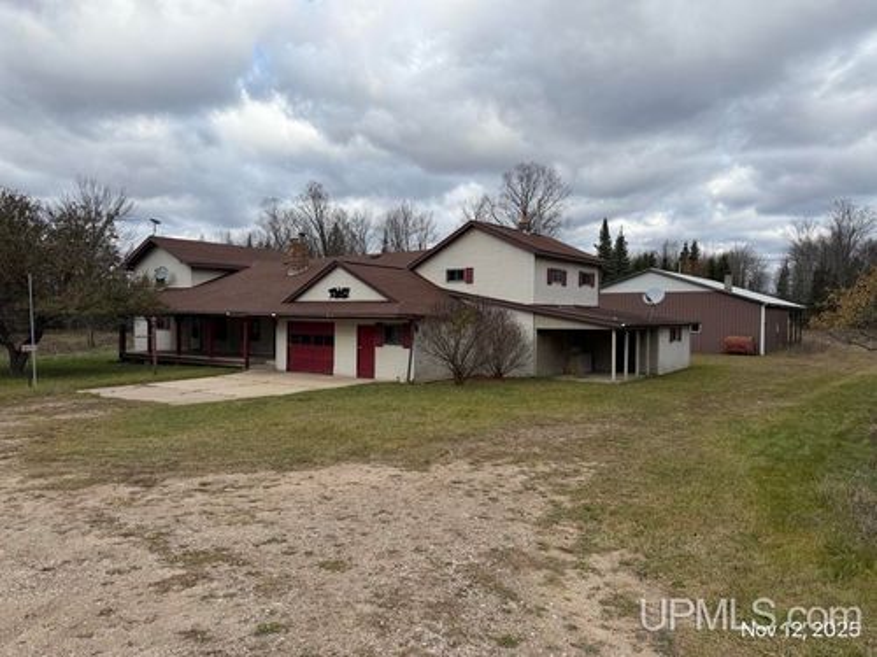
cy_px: 328
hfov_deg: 71.6
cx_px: 438
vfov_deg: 56.8
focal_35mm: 24
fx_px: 608
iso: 80
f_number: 1.78
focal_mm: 6.76
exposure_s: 1/1949
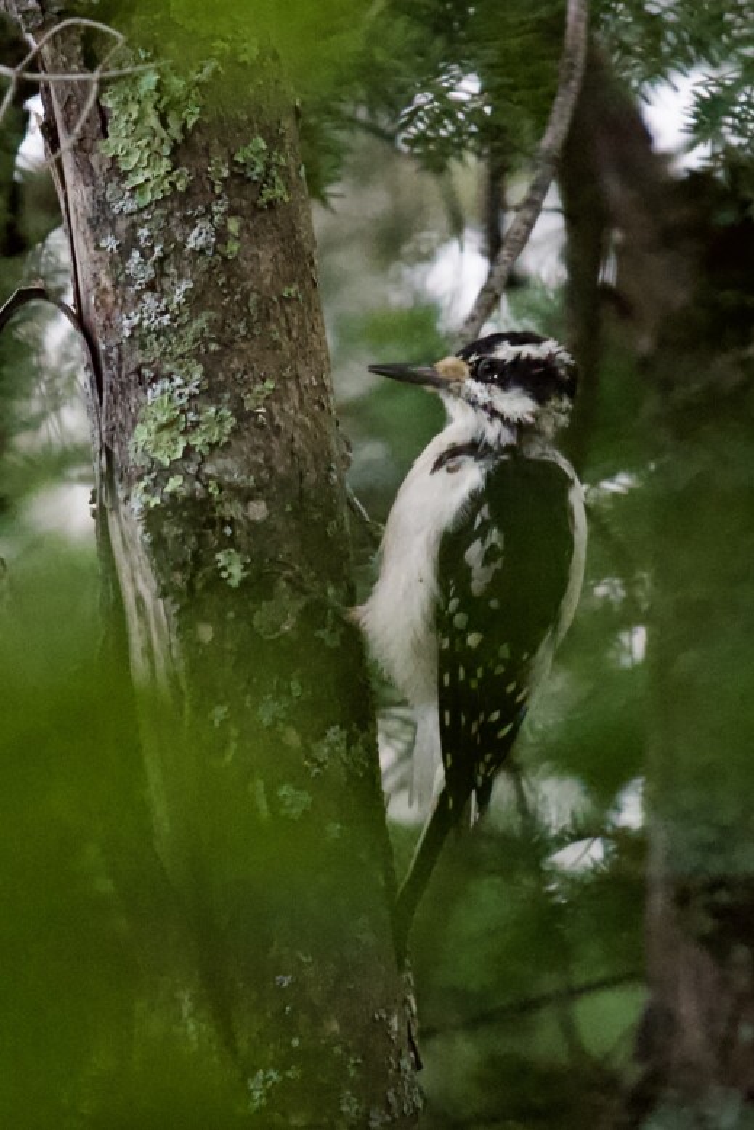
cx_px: 377
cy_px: 565
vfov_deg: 10.3
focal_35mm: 200
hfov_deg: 6.9
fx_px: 6280
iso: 10000
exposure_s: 1/8000
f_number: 2.8
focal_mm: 200
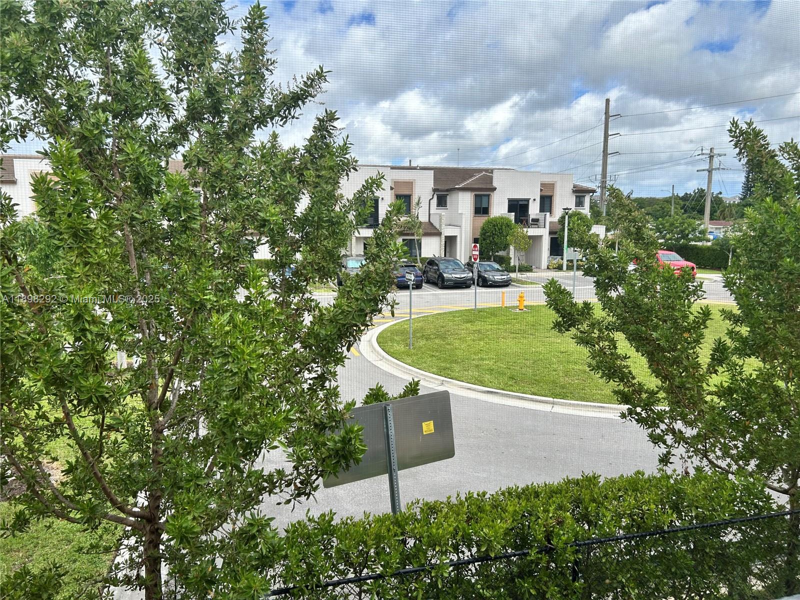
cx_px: 400
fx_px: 601
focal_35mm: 26
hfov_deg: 67.3
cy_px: 300
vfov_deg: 53.1
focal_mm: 5.7
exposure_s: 1/2123
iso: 50
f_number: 1.5
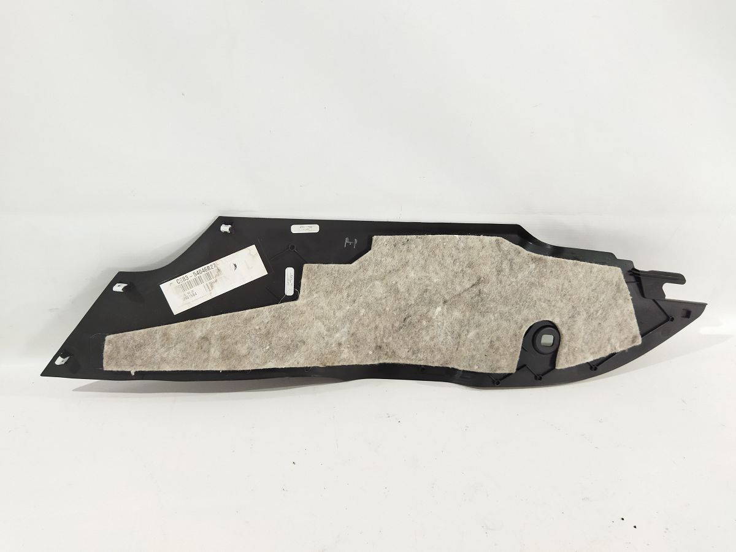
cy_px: 276
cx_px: 368
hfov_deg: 65.3
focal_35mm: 27
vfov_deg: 51.4
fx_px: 574
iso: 303
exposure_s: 1/50
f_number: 1.79
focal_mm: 4.71
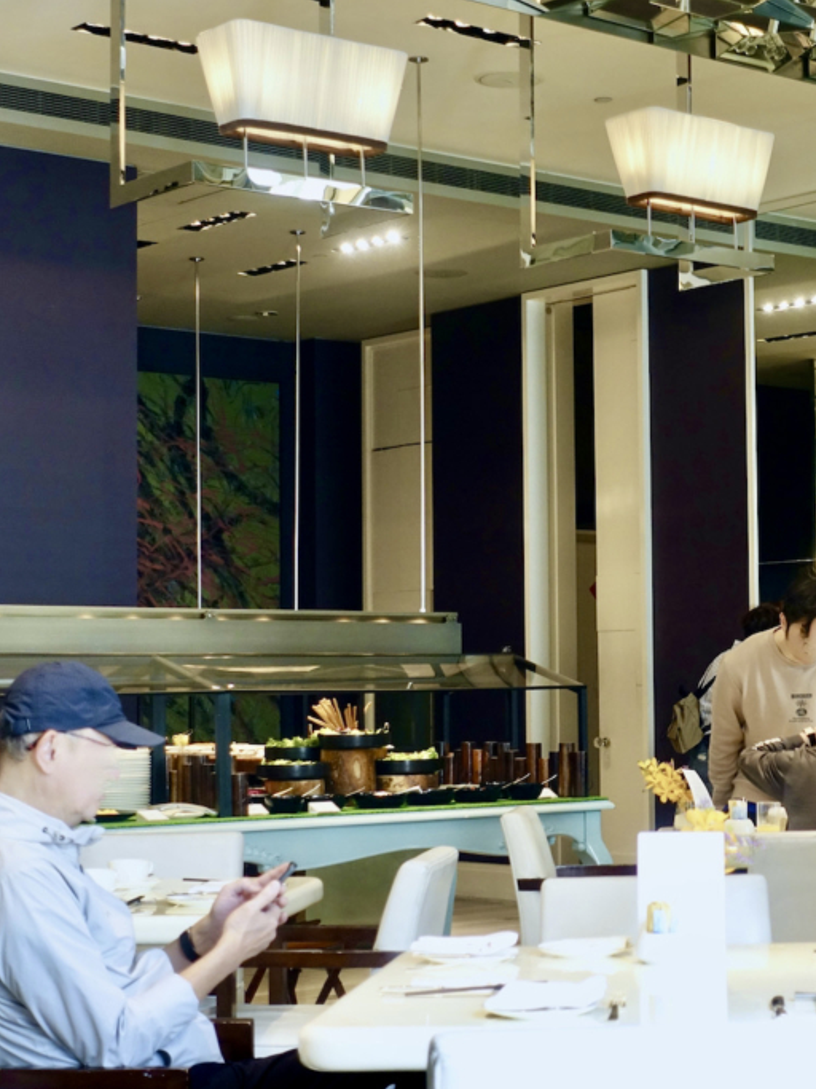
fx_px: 2327
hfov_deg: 19.7
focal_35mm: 74
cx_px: 636
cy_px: 546
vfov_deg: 26.3
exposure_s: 1/60
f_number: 2.8
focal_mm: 18.7
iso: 500
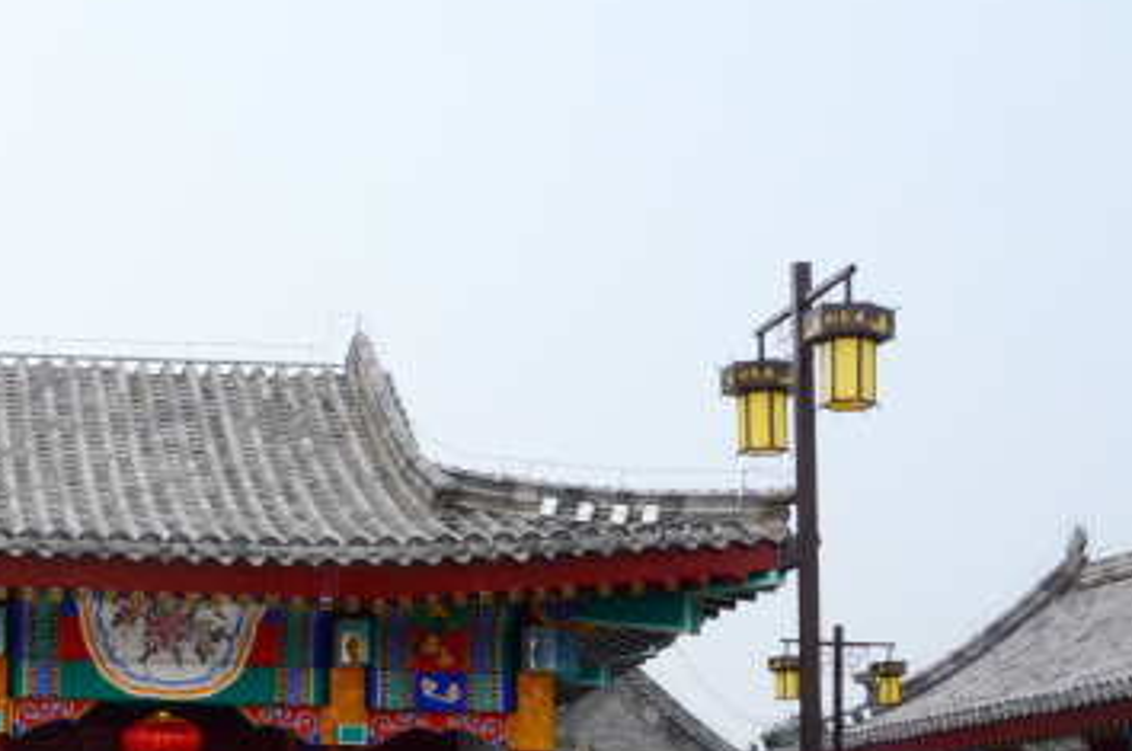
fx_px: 2449
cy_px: 780
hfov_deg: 24.3
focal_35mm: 78
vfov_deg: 17.0
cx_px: -122
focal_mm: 18
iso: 3200
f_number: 13
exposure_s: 1/640
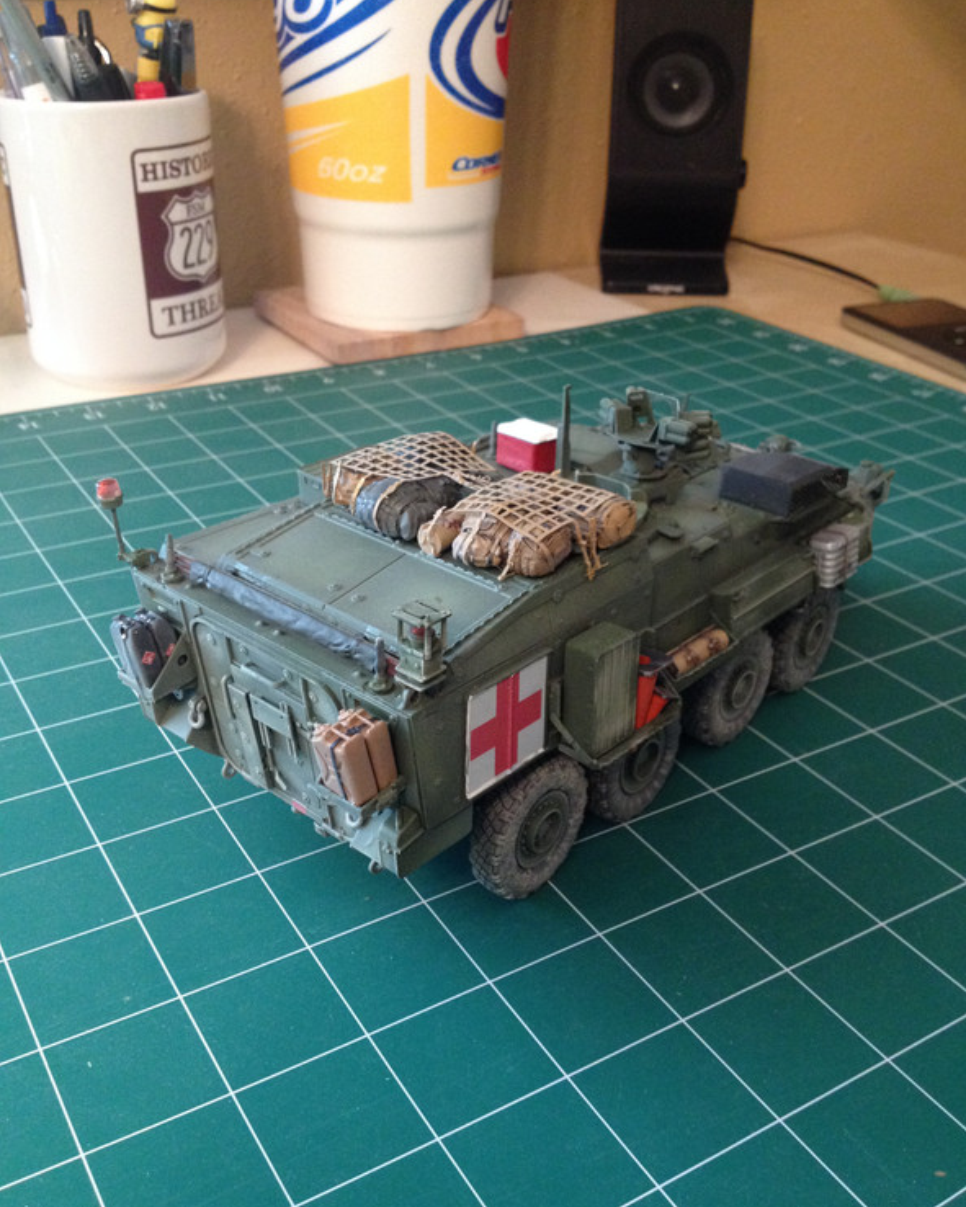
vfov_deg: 49.1
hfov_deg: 40.1
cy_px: 617
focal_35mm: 37
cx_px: 489
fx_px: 1323
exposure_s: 1/20
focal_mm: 4.28
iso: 320
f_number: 2.4
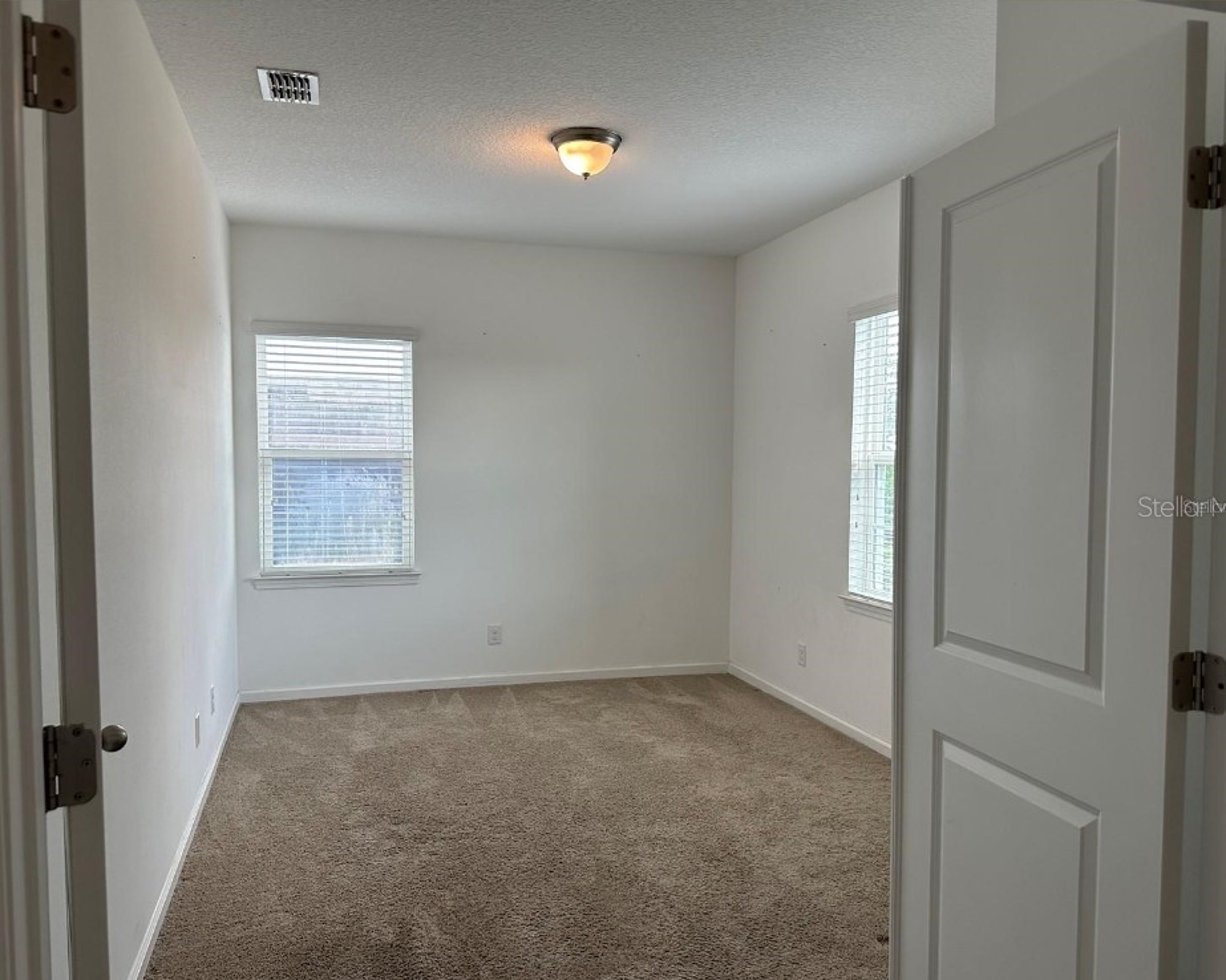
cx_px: 583
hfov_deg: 66.0
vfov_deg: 54.9
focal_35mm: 26
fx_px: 943
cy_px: 506
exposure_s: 1/145
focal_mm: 6.86
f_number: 1.78
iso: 125
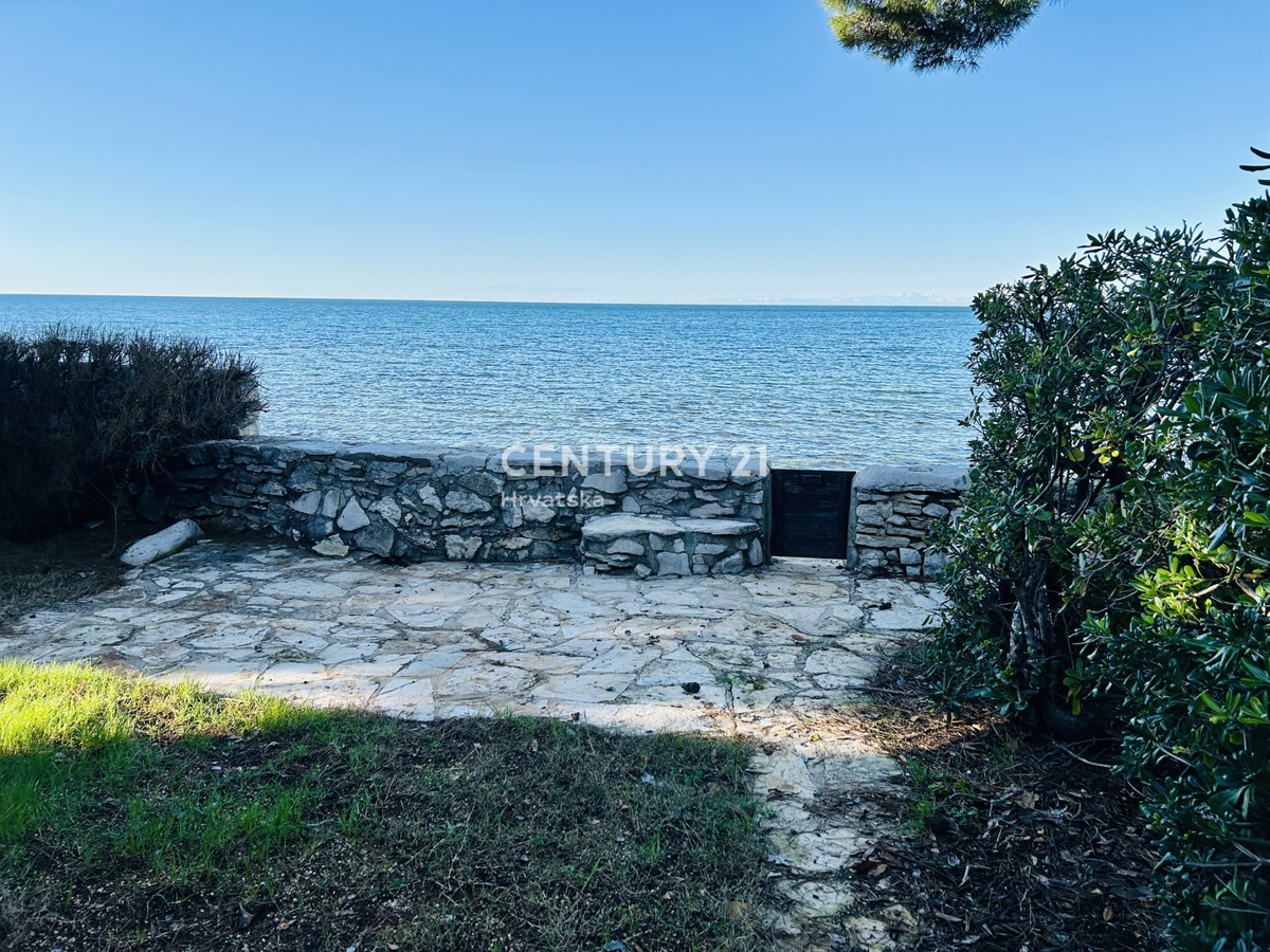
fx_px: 954
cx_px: 635
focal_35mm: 26
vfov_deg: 53.1
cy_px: 476
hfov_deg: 67.3
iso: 50
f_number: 1.5
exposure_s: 1/2123
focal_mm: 5.7
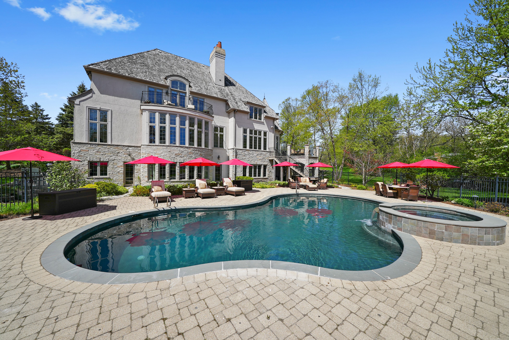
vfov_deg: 90.1
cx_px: 254
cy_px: 170
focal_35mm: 12
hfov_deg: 112.6
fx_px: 170
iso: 80
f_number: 5
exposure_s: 1/640
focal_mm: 12
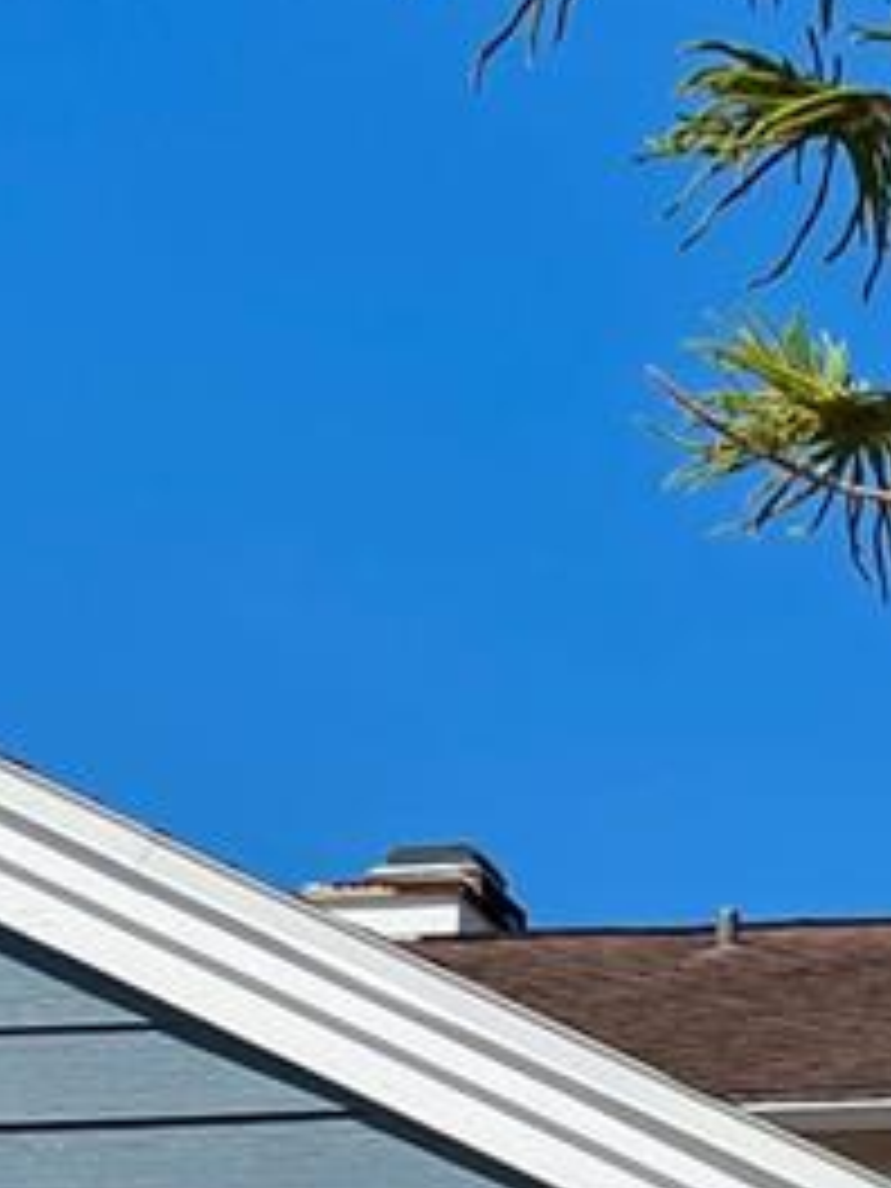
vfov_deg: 14.7
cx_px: 1548
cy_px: 2092
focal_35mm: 118
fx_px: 4050
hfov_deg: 11.7
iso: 50
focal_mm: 5.7
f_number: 1.5
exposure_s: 1/7463
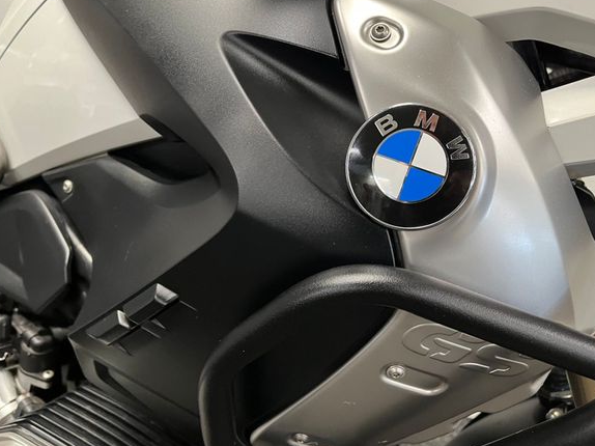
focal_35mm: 29
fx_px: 498
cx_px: 320
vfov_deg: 48.1
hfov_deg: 61.6
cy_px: 200
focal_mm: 5.1
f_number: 1.6
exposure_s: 1/50
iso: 200
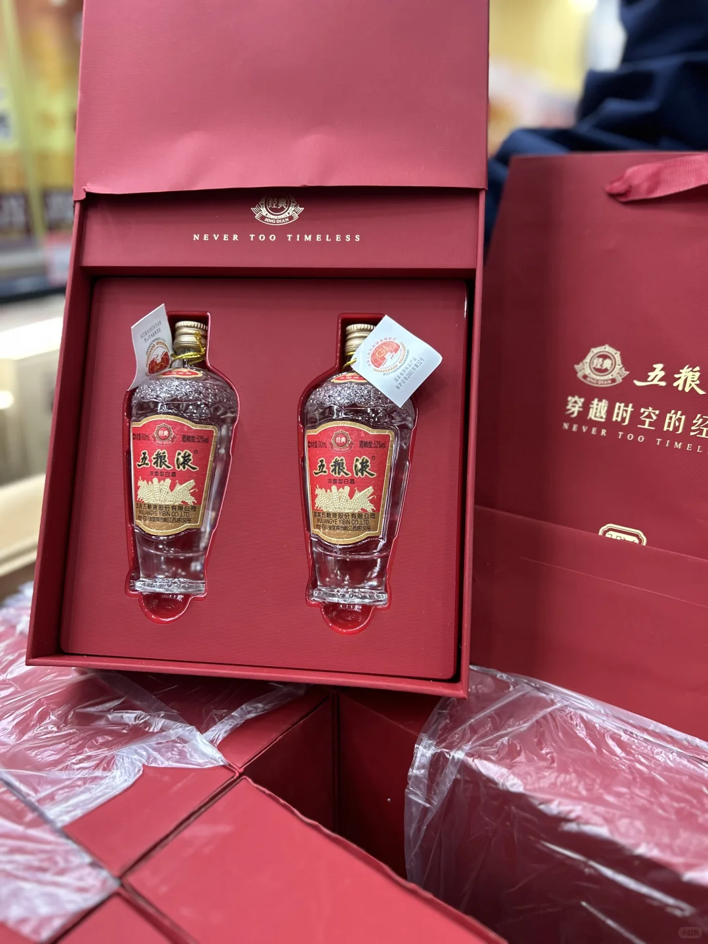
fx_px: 709
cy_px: 472
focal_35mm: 26
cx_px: 354
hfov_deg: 53.1
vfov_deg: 67.3
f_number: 1.5
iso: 200
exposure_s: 1/50
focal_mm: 5.7
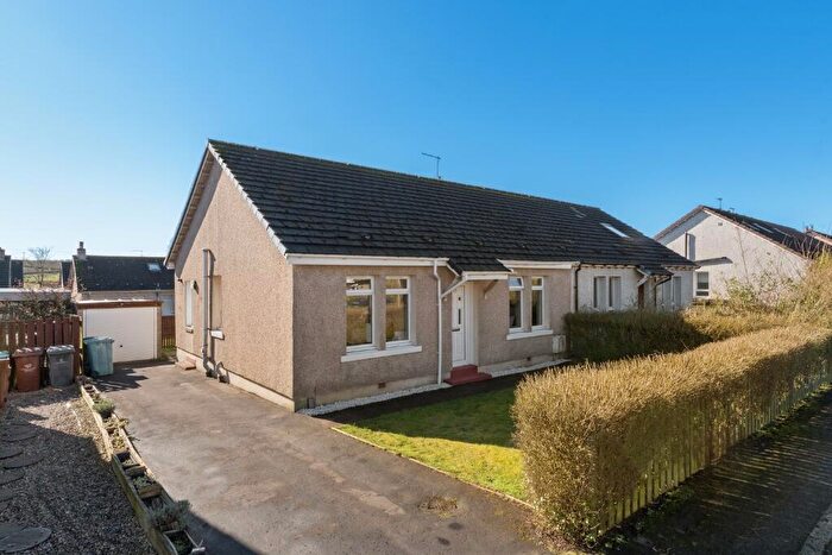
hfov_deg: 85.4
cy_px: 278
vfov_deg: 63.2
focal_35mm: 20
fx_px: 451
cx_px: 416
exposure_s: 1/250
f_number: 16
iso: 800
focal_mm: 13
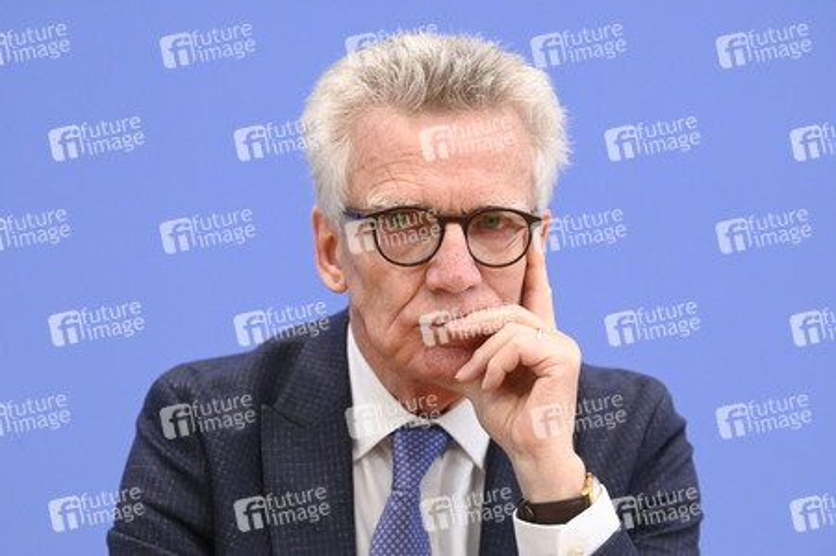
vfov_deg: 10.5
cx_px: 418
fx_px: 3017
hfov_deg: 15.8
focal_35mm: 130
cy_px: 278
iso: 5000
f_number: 5
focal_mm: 130
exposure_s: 1/640
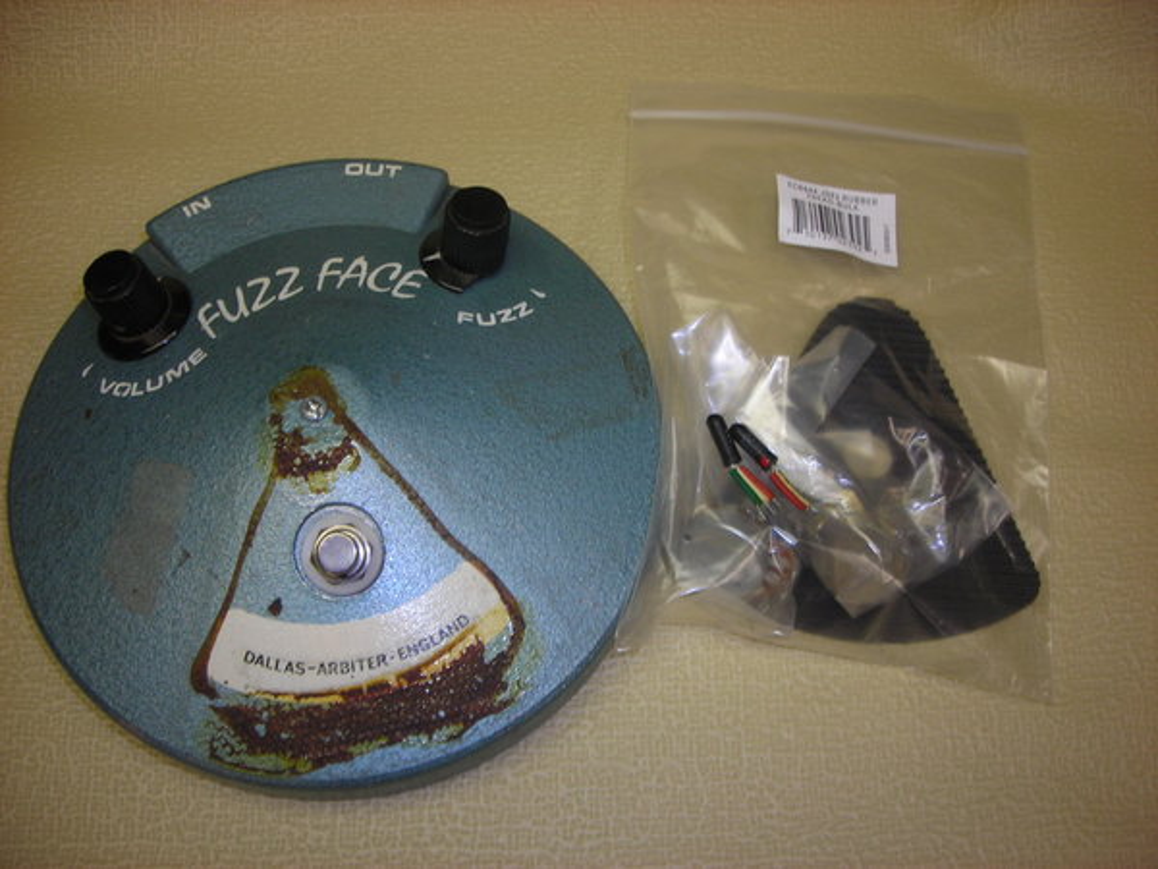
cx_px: 579
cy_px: 434
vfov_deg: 37.7
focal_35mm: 38
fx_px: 1271
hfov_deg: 49.0
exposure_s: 1/30
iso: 50
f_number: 3.2
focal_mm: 6.3
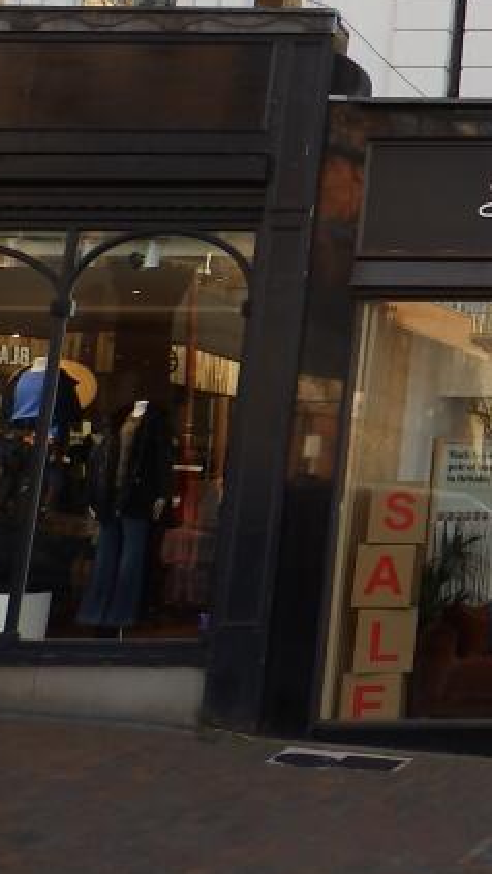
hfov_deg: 17.0
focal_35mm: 58
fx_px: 1345
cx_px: 893
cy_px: 105
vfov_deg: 34.2
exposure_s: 1/125
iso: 80
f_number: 3.4
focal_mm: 4
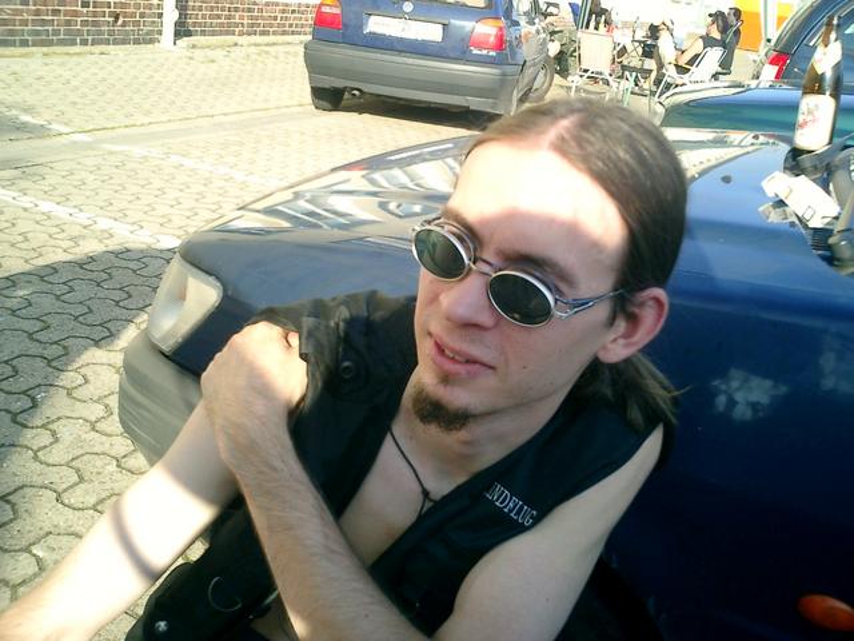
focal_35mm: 36
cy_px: 320
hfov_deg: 51.4
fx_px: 888
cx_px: 427
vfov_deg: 39.7
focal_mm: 7.5
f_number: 3.2
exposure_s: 1/400
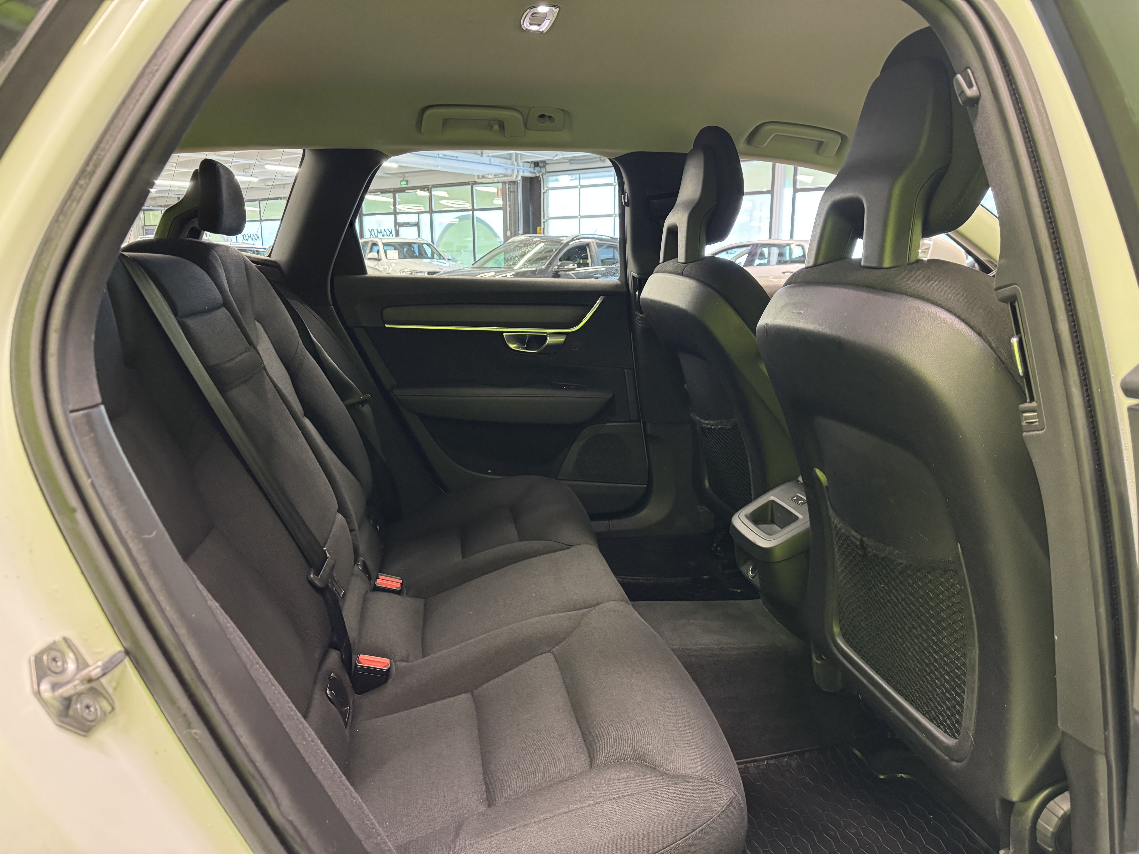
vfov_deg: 56.8
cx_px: 570
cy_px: 427
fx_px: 790
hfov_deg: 71.6
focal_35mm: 24
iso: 640
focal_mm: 6.76
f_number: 1.78
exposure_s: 1/33
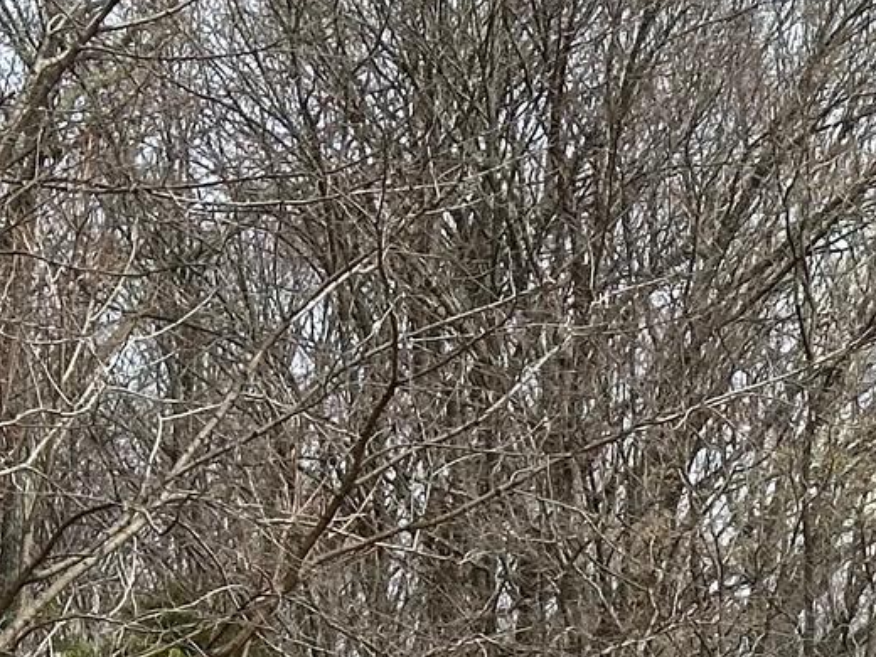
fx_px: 4783
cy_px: 1012
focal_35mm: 189
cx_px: 1720
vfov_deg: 7.7
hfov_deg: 9.8
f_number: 1.78
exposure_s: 1/3472
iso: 64
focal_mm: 6.86
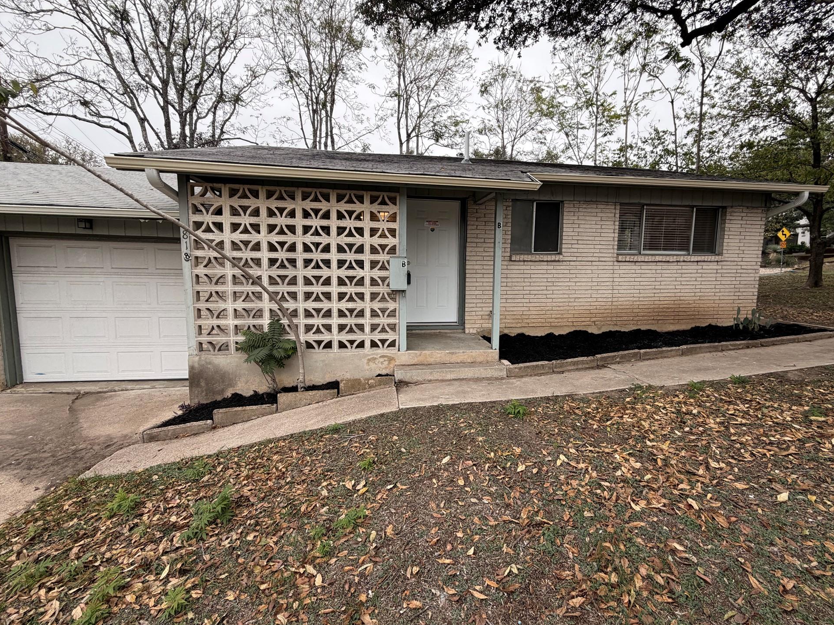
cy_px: 303
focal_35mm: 15
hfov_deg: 98.1
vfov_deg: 81.7
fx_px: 361
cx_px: 438
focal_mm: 2.22
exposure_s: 1/424
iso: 64
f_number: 2.2
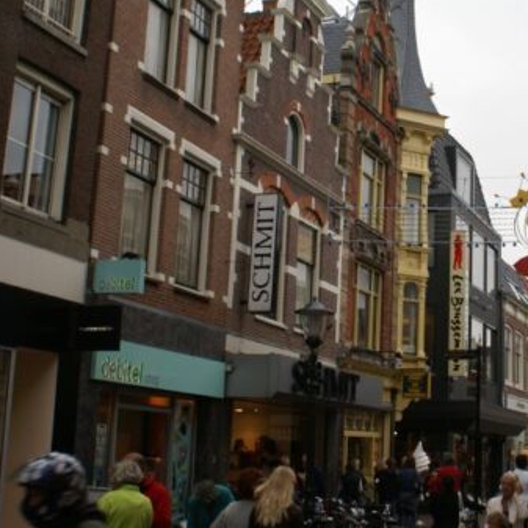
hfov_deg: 28.1
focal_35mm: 59
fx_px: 1018
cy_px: 253
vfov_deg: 29.1
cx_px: 459
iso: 100
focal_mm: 26
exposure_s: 1/80
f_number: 9
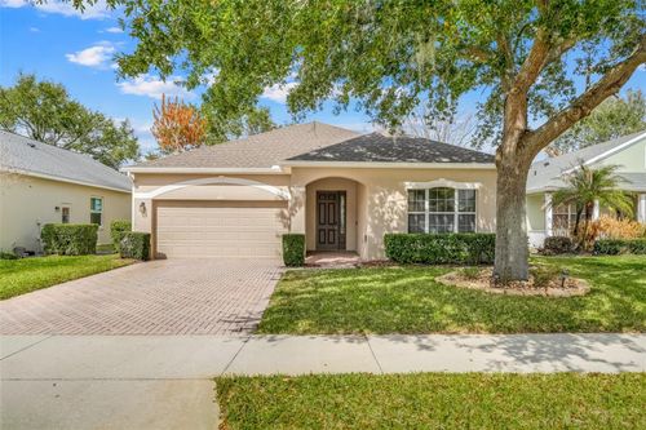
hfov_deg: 74.9
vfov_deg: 54.1
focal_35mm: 24
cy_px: 215
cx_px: 323
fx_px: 422
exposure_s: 1/30
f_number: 8
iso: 250
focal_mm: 23.5
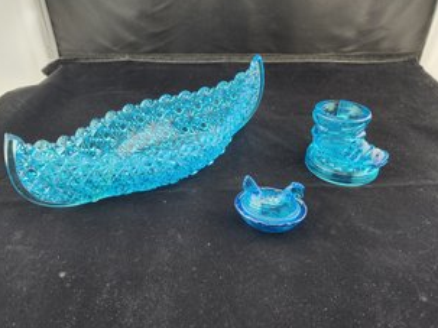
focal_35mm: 26
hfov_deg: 67.3
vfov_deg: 53.0
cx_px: 218
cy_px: 170
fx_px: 329
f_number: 1.8
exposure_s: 1/120
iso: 80
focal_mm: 6.4
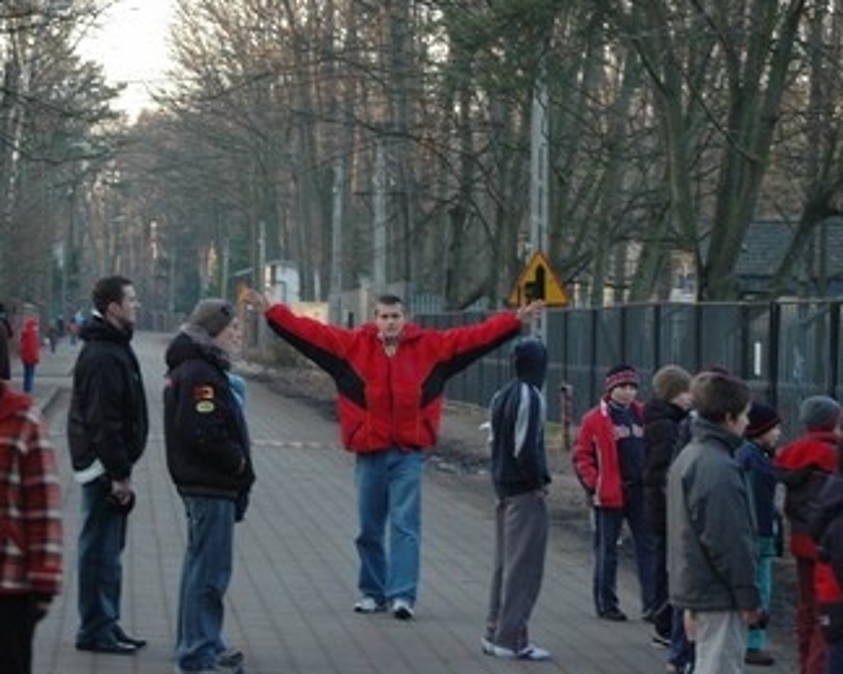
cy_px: 330
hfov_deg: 13.9
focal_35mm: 139
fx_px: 3467
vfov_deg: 11.1
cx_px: 395
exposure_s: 1/60
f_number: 5.6
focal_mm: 80
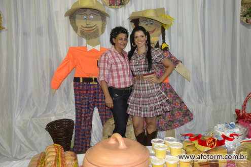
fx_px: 230
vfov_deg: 40.0
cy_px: 84
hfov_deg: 57.2
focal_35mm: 33
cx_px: 126
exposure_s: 1/60
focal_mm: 22
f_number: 3.8
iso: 3200
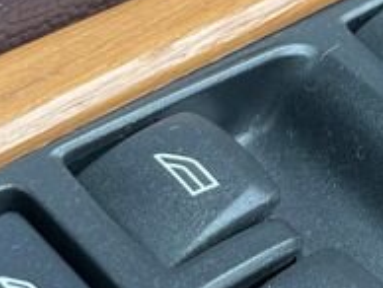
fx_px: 1518
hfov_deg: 14.0
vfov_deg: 10.8
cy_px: 36
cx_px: 454
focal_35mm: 137
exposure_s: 1/60
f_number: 1.6
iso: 250
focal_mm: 5.1
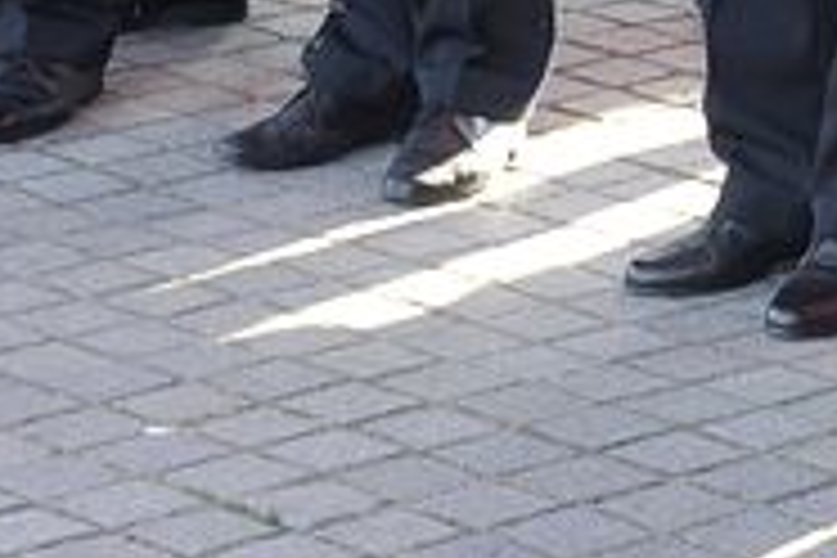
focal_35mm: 239
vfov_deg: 5.6
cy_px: -542
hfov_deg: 8.5
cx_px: 1004
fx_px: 5563
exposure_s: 1/100
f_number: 5
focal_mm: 35
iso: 400
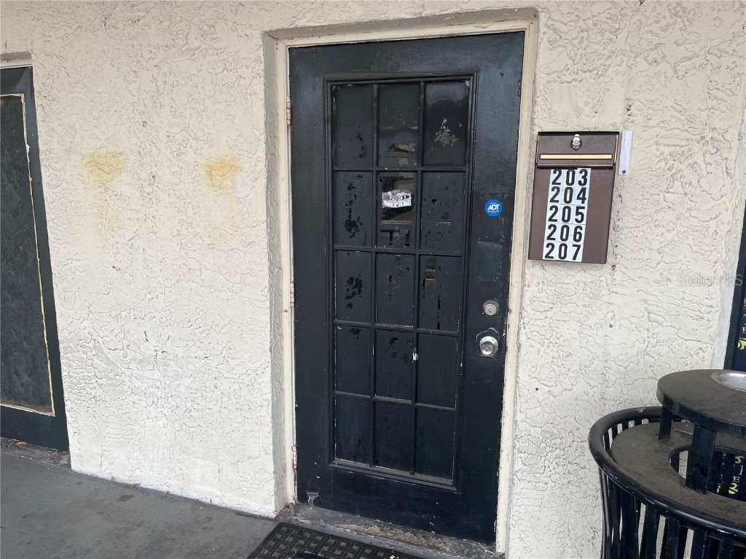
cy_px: 280
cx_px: 373
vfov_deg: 53.1
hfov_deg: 67.3
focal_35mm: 26
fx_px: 560
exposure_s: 1/852
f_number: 1.6
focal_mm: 5.1
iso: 50
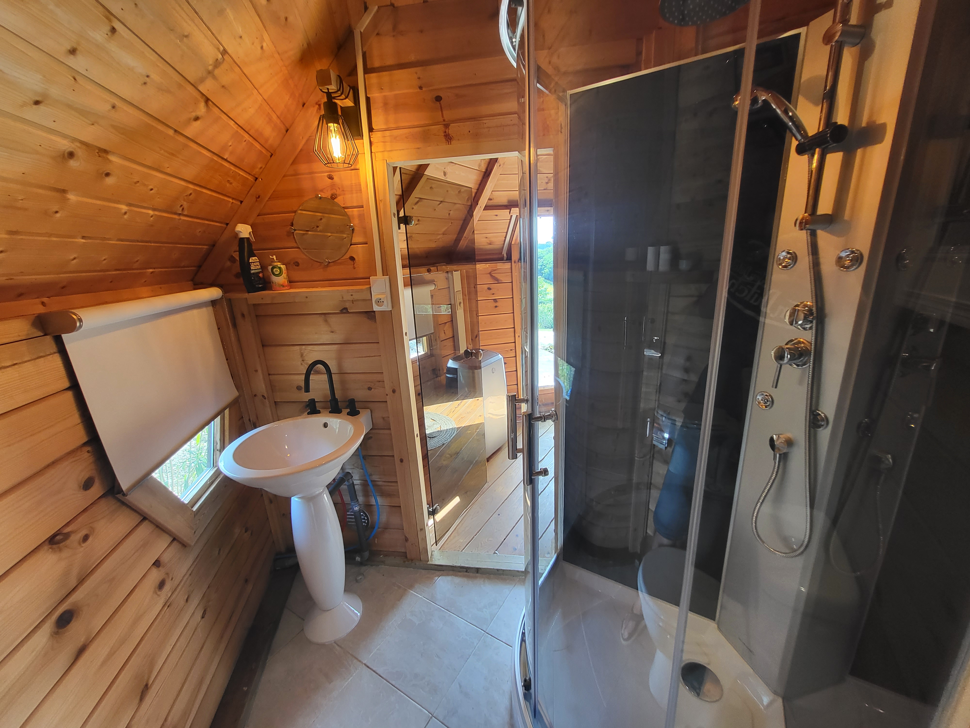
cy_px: 364
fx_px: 364
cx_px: 485
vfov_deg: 89.9
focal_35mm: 13
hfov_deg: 106.2
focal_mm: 1.74
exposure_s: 1/50
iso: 125
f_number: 2.2
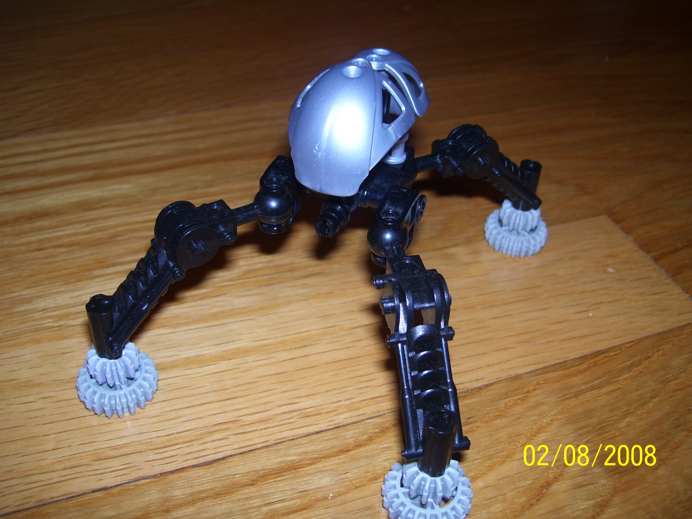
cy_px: 260
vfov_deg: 38.7
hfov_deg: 50.1
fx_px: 740
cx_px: 346
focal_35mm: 37
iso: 80
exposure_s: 1/60
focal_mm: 6
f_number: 2.7
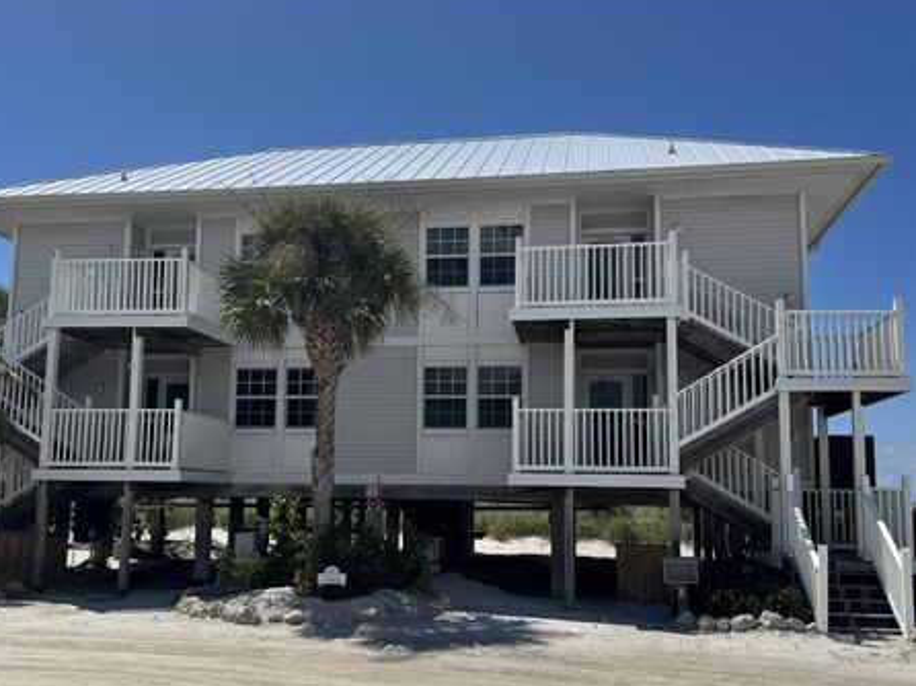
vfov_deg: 38.6
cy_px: 367
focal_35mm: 37
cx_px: 405
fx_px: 979
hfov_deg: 50.1
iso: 80
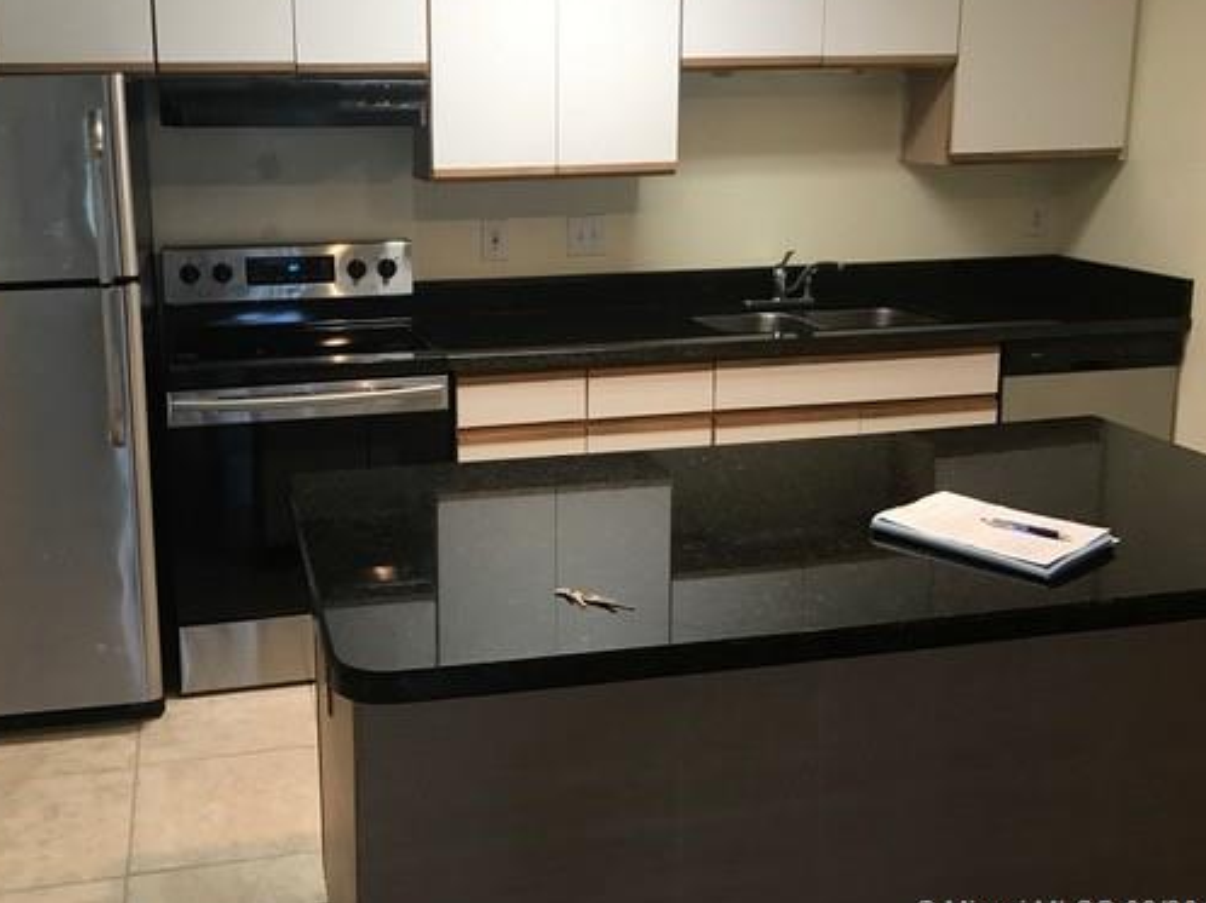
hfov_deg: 51.0
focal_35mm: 36
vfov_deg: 39.4
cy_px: 353
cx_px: 470
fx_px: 1254
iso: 40
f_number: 1.8
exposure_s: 1/24
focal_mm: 3.99
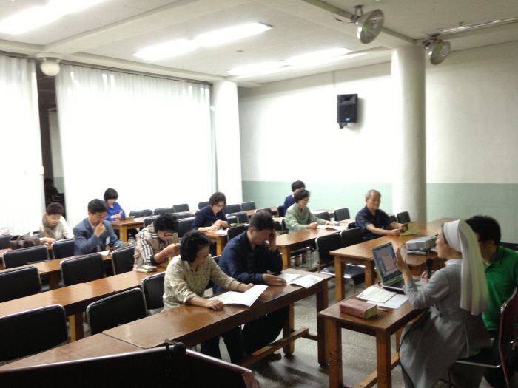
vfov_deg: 42.9
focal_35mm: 33
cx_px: 259
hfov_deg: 55.4
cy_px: 194
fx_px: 494
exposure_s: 1/20
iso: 200
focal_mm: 4.13
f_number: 2.4
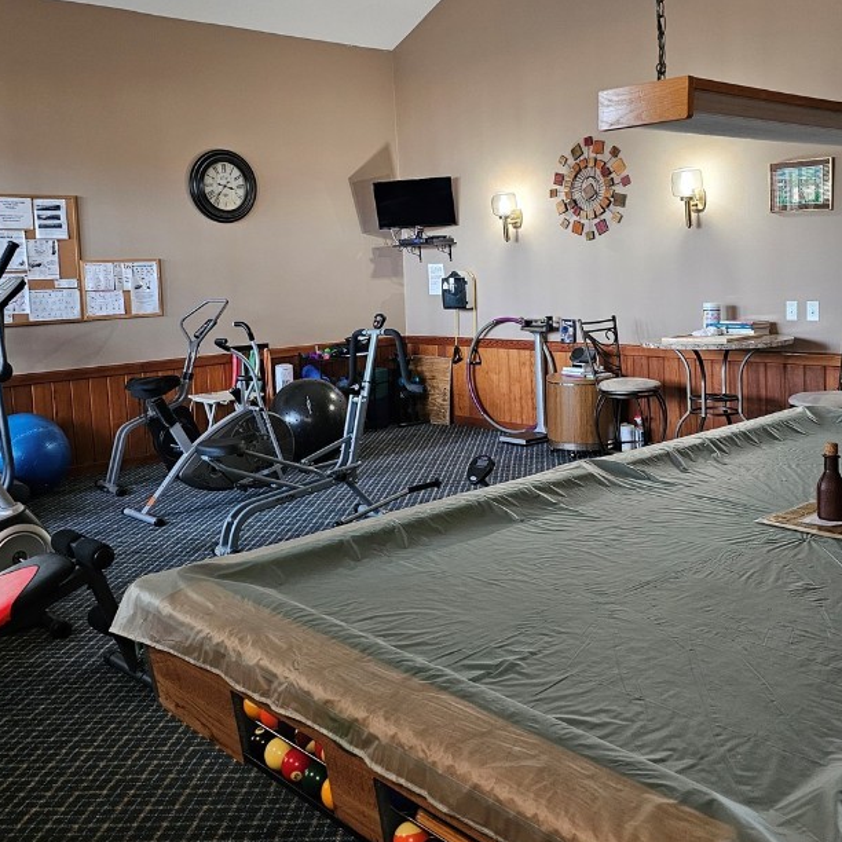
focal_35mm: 34
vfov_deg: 48.2
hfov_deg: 48.4
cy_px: 349
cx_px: 468
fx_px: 936
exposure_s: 1/60
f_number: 1.7
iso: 640
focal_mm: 6.3
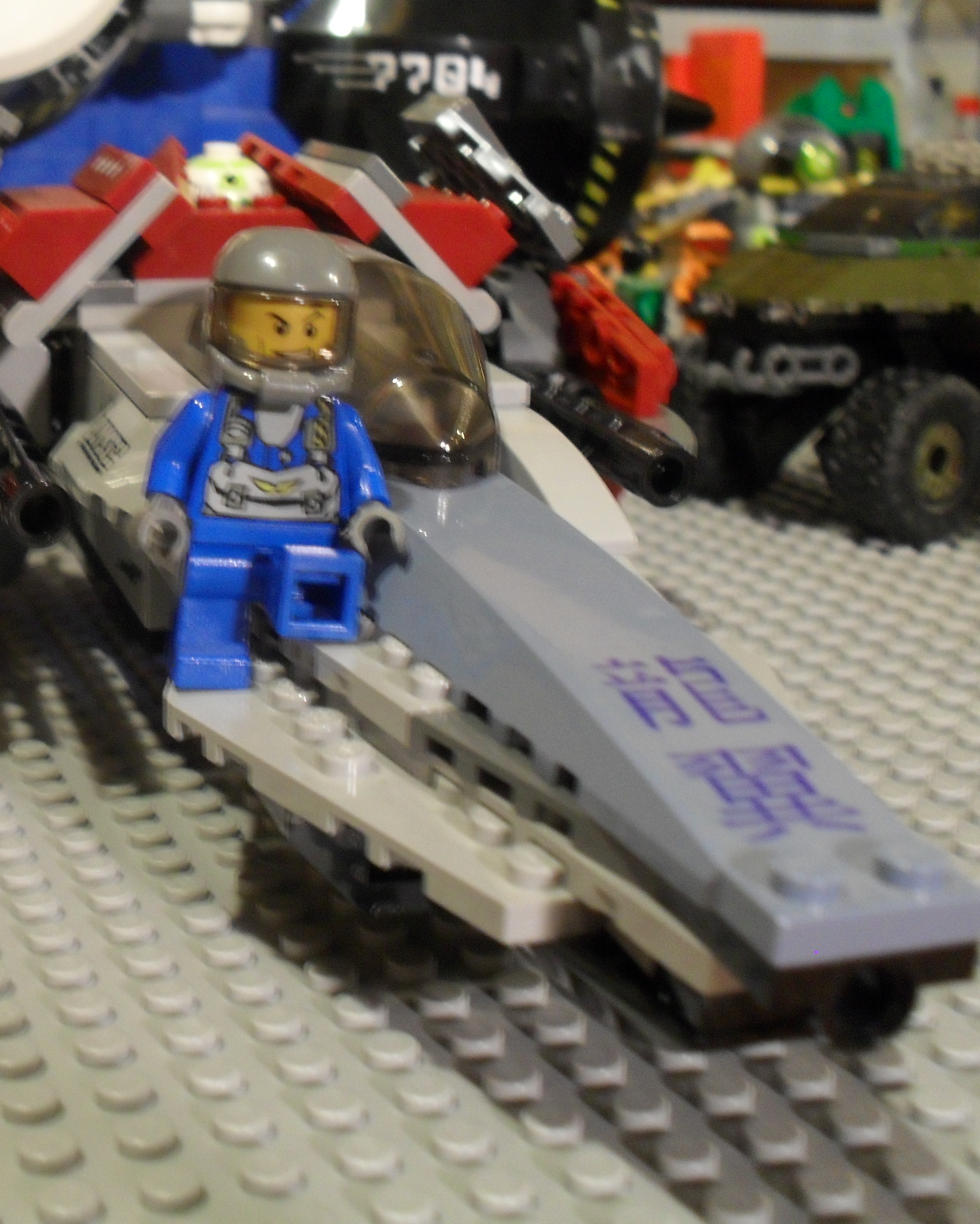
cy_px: 583
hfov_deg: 30.5
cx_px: 293
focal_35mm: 49
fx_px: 1776
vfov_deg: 38.0
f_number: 3.2
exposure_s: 1/4
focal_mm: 6.3
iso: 200
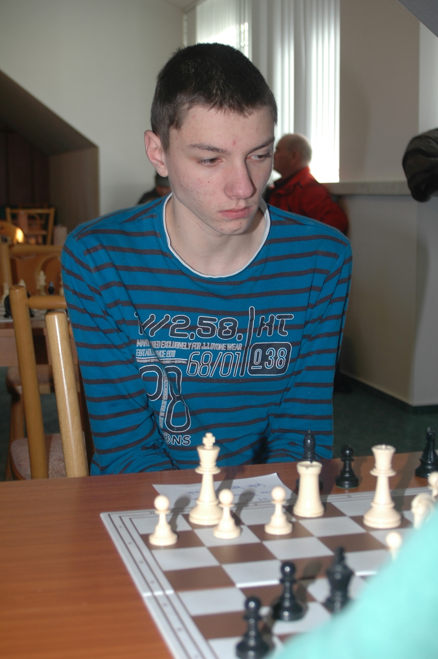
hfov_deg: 21.5
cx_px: 219
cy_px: 330
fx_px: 1152
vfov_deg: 31.9
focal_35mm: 63
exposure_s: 1/60
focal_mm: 42
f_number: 5.3
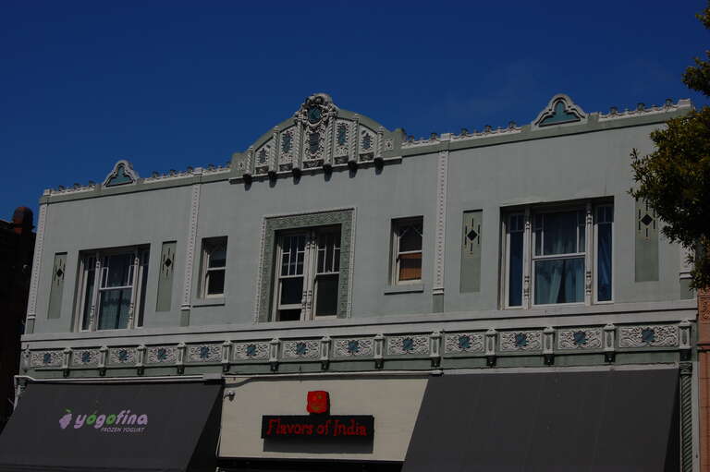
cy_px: 236
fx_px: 1123
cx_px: 355
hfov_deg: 35.1
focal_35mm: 57
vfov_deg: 23.7
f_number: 16
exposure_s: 1/500
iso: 200
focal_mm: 38
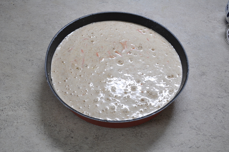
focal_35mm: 36
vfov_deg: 36.8
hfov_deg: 53.2
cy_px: 76
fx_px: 229
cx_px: 114
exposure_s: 1/15
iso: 400
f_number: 8
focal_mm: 24
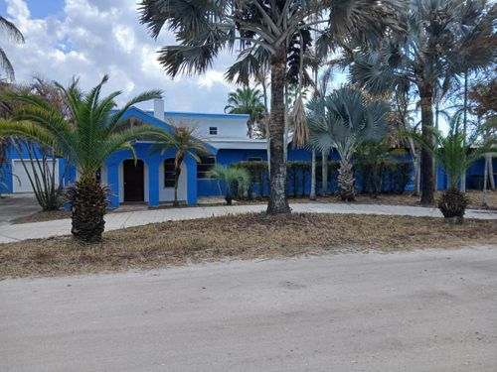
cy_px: 186
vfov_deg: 53.1
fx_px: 373
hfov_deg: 67.3
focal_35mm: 26
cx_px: 248
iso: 20
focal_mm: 3.98
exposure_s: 1/266
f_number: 1.8
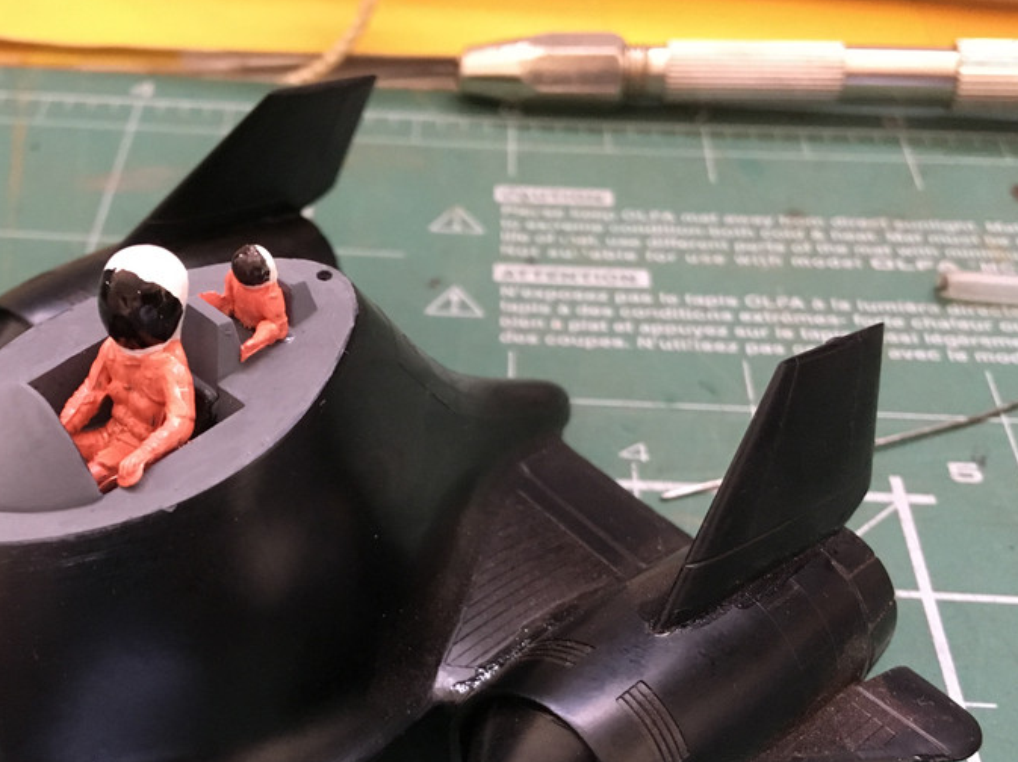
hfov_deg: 40.6
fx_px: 1352
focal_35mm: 46
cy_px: 513
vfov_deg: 31.2
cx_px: 318
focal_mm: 4.15
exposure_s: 1/15
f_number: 2.2
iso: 200
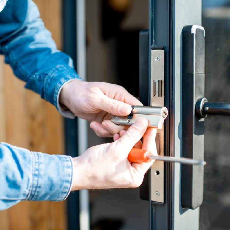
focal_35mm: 45
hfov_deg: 37.2
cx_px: 153
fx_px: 338
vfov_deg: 37.6
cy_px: 114
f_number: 2.2
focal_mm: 35
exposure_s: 1/400
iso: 200
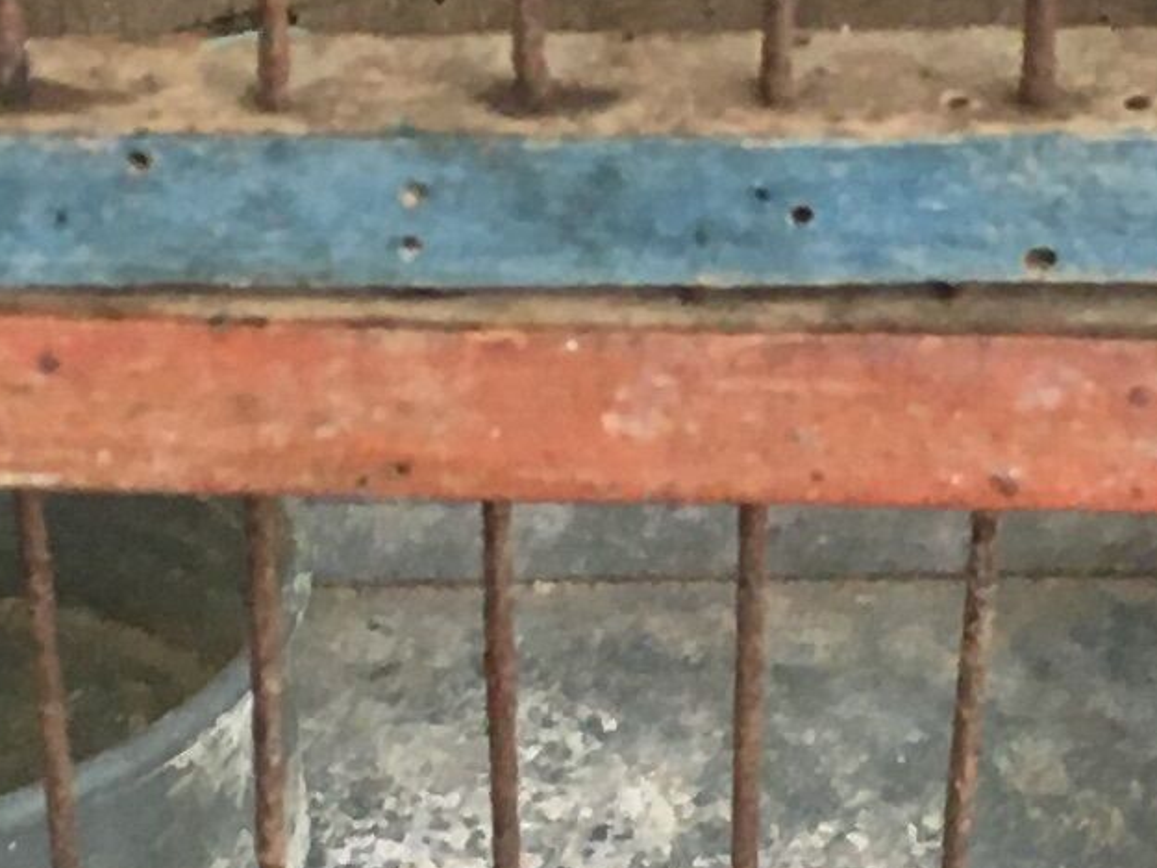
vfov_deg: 7.9
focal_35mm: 187
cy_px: 304
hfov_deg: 10.6
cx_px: 607
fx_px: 6251
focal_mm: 4.15
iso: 125
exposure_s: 1/33
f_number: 2.2
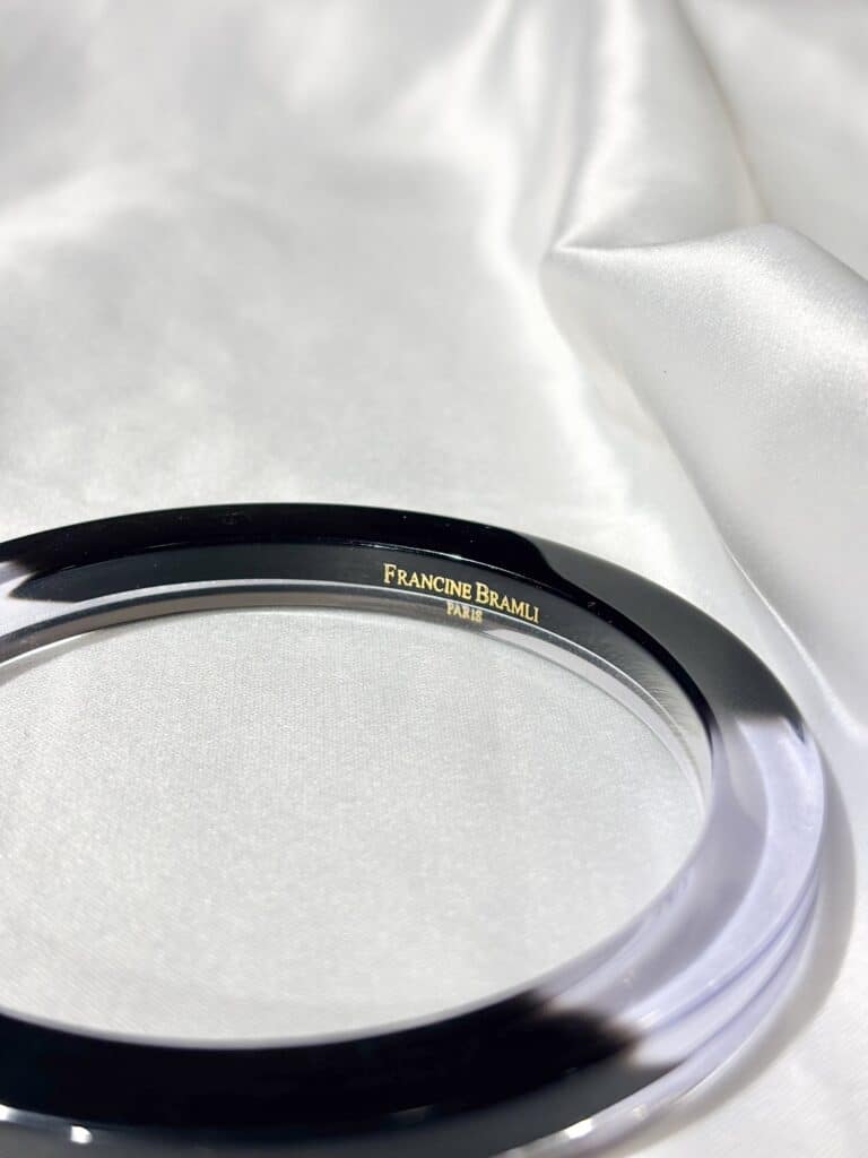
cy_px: 579
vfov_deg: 36.8
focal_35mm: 52
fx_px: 1739
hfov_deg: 28.0
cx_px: 434
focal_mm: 5.96
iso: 32
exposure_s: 1/330
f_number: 1.6
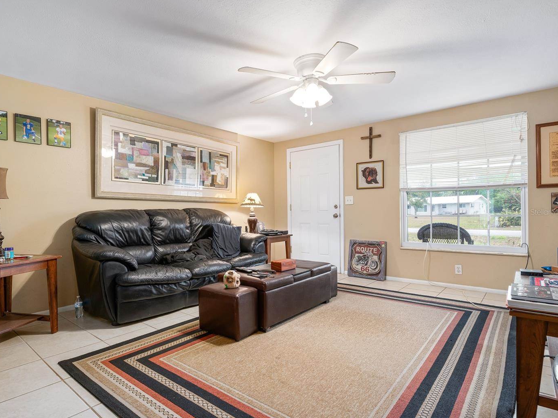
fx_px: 306
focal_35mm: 19
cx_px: 242
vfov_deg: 68.7
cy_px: 212
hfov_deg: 84.2
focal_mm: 17
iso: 500
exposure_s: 1/8
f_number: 8
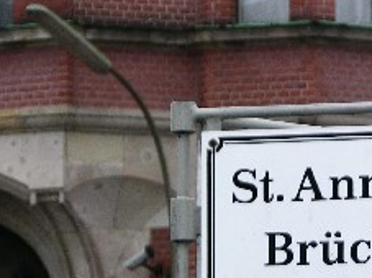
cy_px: 229
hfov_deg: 5.5
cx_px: 348
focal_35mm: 362
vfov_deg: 4.1
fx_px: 3888
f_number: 3.8
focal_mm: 34.7
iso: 50
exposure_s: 1/18.9
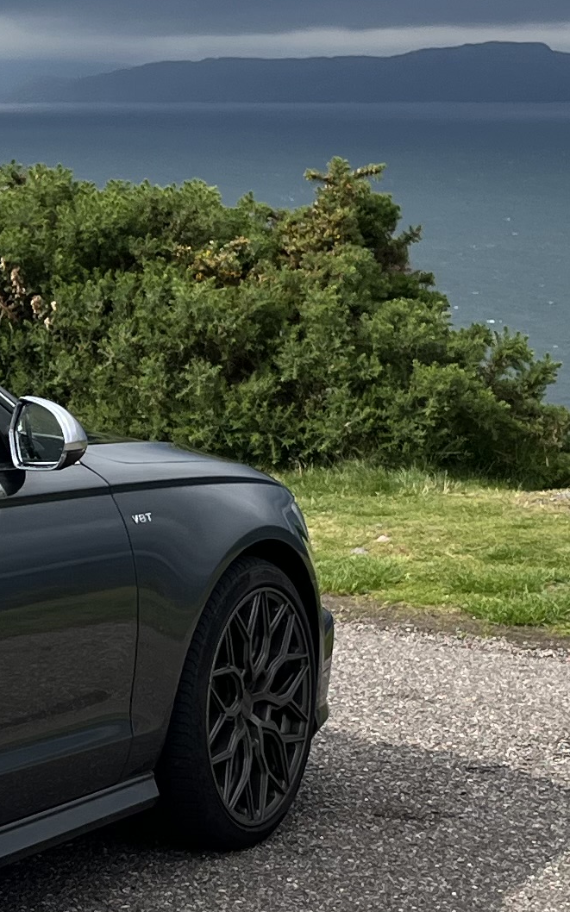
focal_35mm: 105
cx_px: -326
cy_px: 346
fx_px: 2610
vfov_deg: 19.8
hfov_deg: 11.8
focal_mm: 5.1
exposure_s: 1/3311
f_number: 1.6
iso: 50
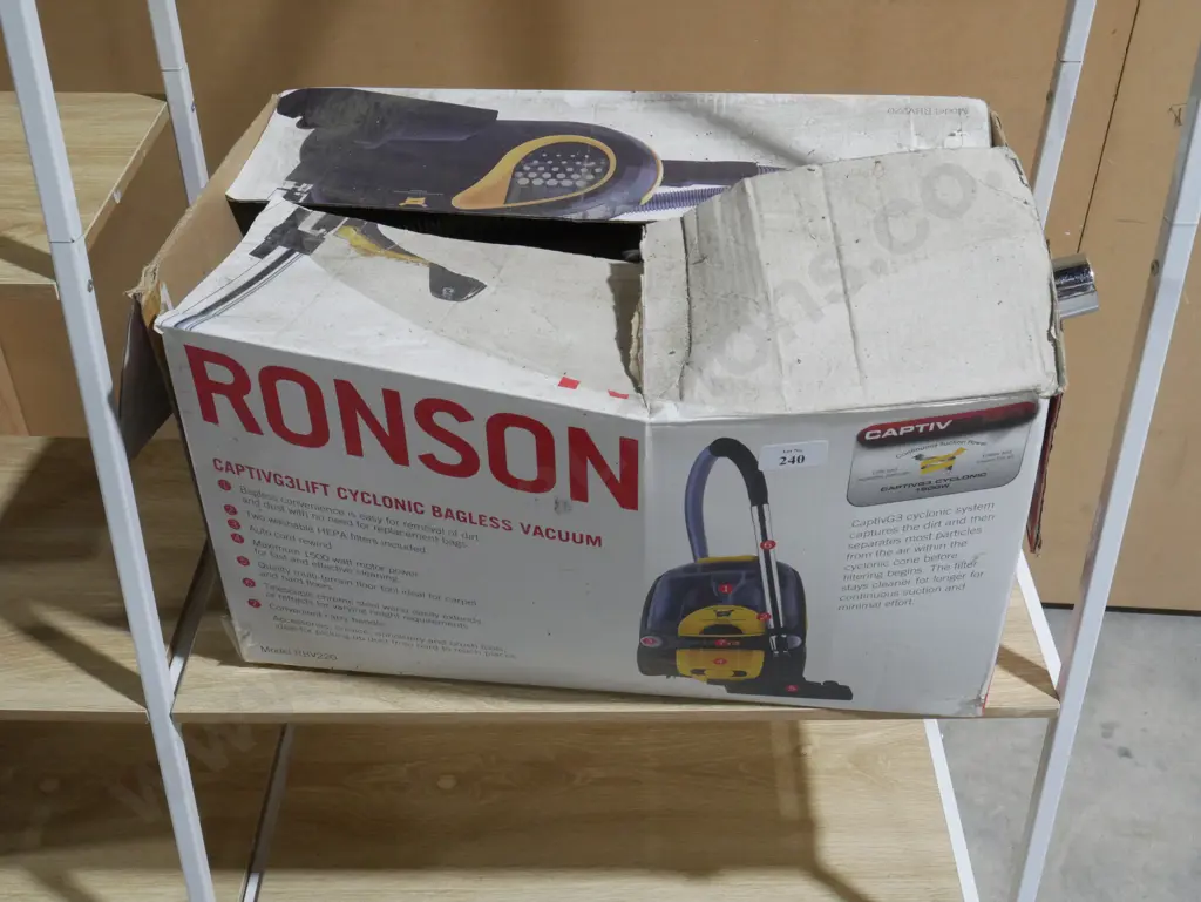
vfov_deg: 36.0
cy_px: 451
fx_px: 1388
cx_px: 600
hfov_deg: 46.8
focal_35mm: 40
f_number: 11
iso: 2000
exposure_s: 1/60
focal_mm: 20
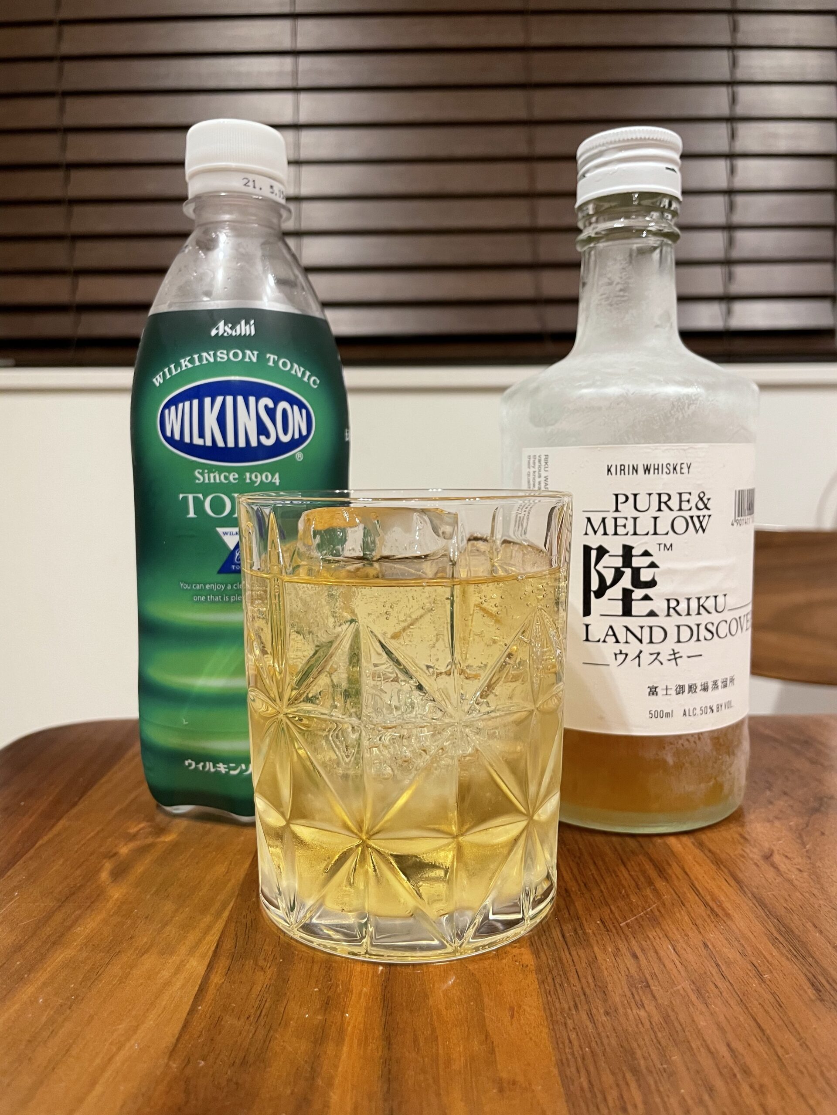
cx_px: 418
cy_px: 558
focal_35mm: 26
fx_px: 838
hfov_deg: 53.1
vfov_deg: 67.3
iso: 125
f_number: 1.6
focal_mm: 4.2
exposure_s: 1/50
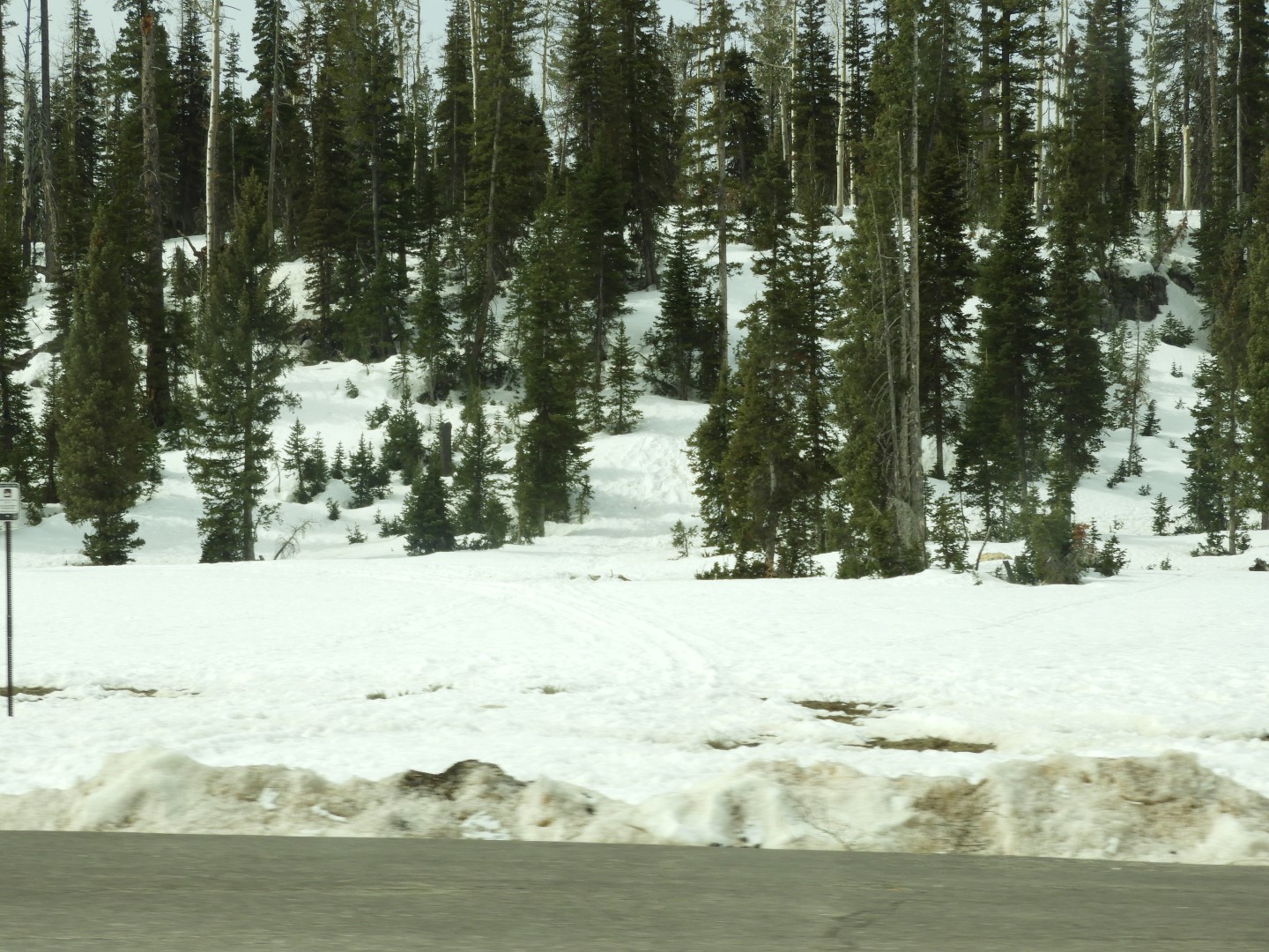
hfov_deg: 23.0
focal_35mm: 85
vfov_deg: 17.4
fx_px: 3116
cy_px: 476
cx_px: 634
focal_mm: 15.2
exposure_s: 1/640
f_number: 4.5
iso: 100
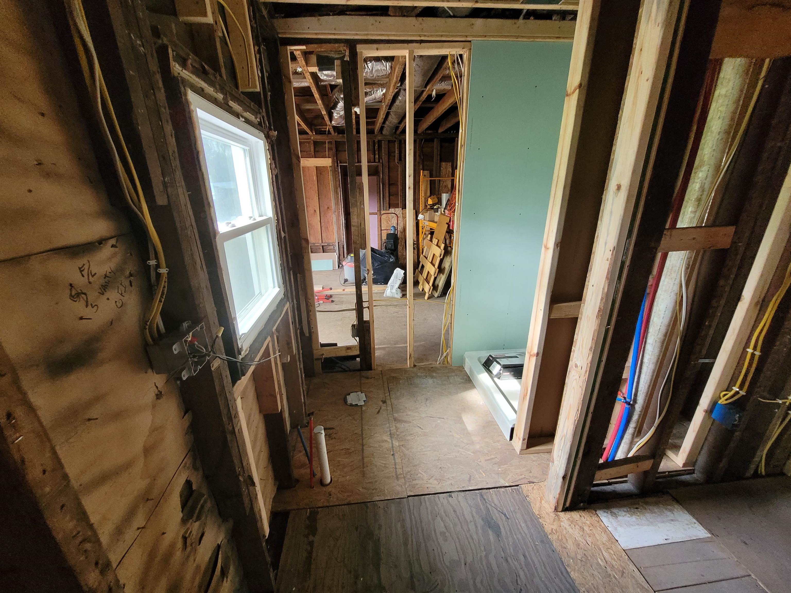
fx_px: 297
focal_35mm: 13
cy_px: 296
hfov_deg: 106.2
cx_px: 396
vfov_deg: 89.9
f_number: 2.2
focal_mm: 1.74
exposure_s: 1/40
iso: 320
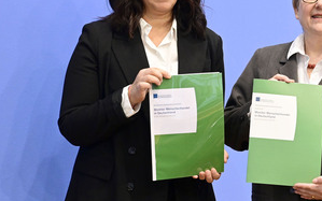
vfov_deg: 14.7
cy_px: 73
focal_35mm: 89
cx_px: 225
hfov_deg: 23.1
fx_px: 781
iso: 6400
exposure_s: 1/250
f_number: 6.3
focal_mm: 58
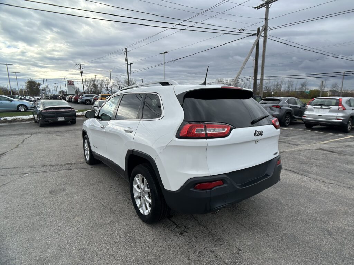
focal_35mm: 26
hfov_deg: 67.3
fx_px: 266
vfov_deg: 53.1
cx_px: 177
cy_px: 132
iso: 50
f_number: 1.5
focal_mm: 5.7
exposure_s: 1/1575
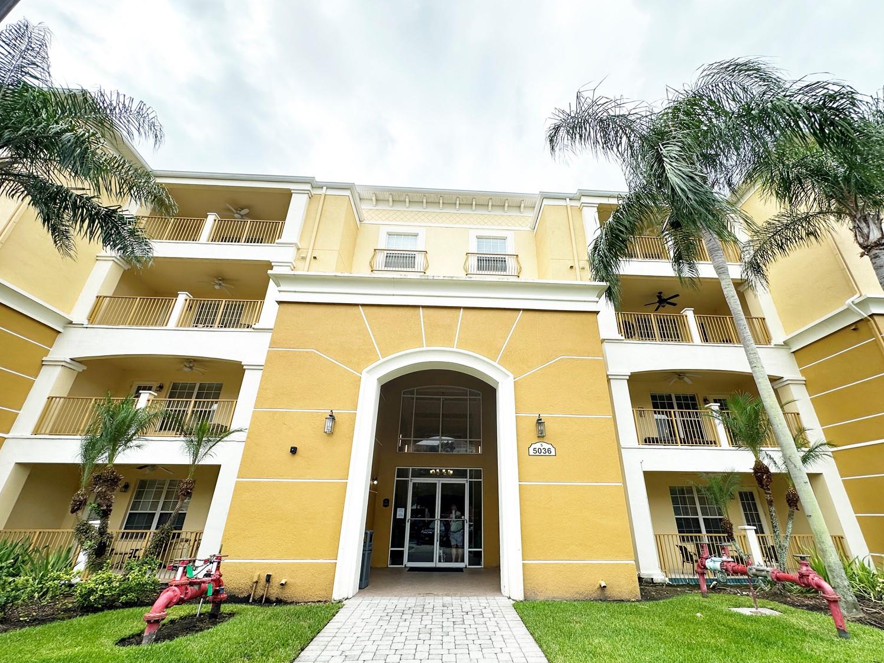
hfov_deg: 98.1
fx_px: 383
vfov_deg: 81.7
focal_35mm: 15
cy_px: 345
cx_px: 468
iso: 40
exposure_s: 1/932
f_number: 2.2
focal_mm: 2.22
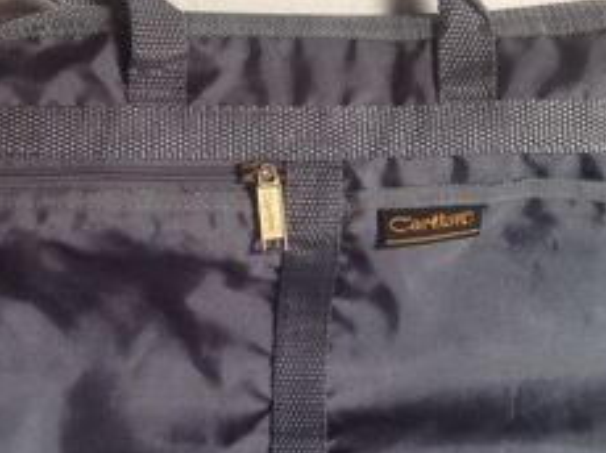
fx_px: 1277
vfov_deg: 20.1
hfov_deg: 26.7
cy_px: 238
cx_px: 269
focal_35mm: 73
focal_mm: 4.28
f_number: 2.4
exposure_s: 1/15
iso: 160
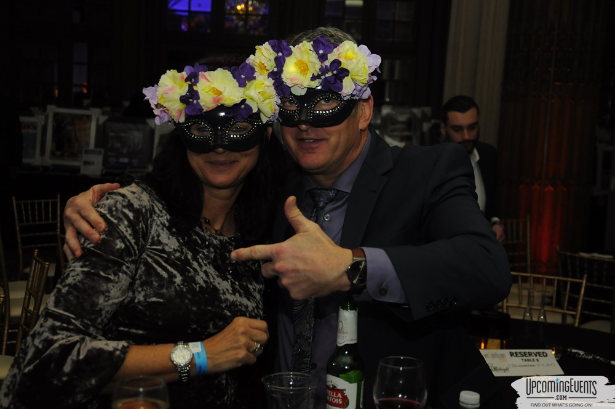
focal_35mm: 63
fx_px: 1075
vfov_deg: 21.5
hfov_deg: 31.9
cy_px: 204
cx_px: 308
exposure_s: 1/60
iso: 800
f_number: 5.6
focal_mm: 42
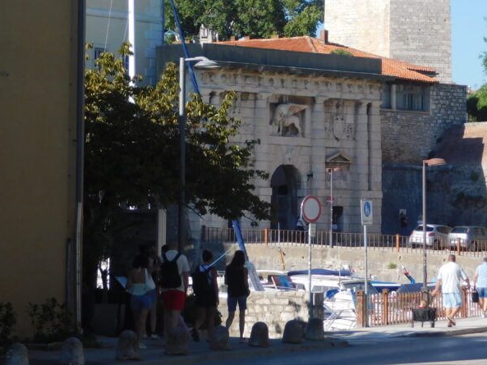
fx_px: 2406
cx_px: 351
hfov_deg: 11.5
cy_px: 91
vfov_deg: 8.7
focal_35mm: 171
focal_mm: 17.6
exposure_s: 1/640
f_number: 4.6
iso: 125
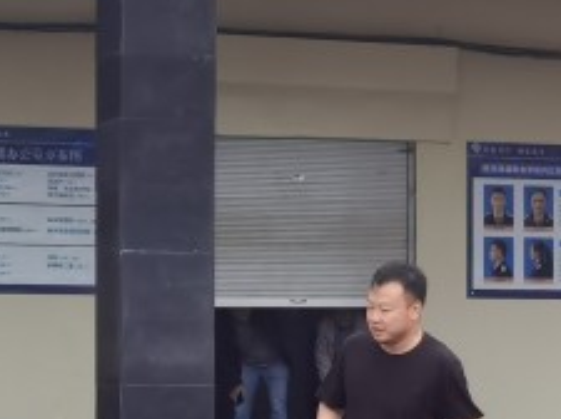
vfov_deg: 7.2
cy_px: 299
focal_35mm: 207
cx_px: 803
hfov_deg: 9.3
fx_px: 3349
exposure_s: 1/908
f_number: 1.9
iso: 50
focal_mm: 6.71
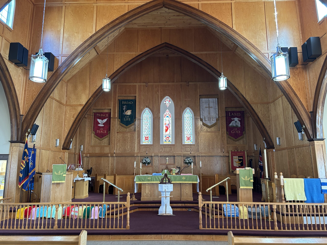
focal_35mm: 26
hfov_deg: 67.3
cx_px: 164
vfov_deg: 53.1
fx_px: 246
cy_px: 122
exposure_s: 1/60
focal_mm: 5.7
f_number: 1.5
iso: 125
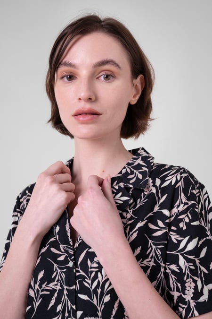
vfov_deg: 39.6
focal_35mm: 50
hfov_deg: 27.0
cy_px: 160
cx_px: 106
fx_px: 442
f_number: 8
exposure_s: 1/100
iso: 2000
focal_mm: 50
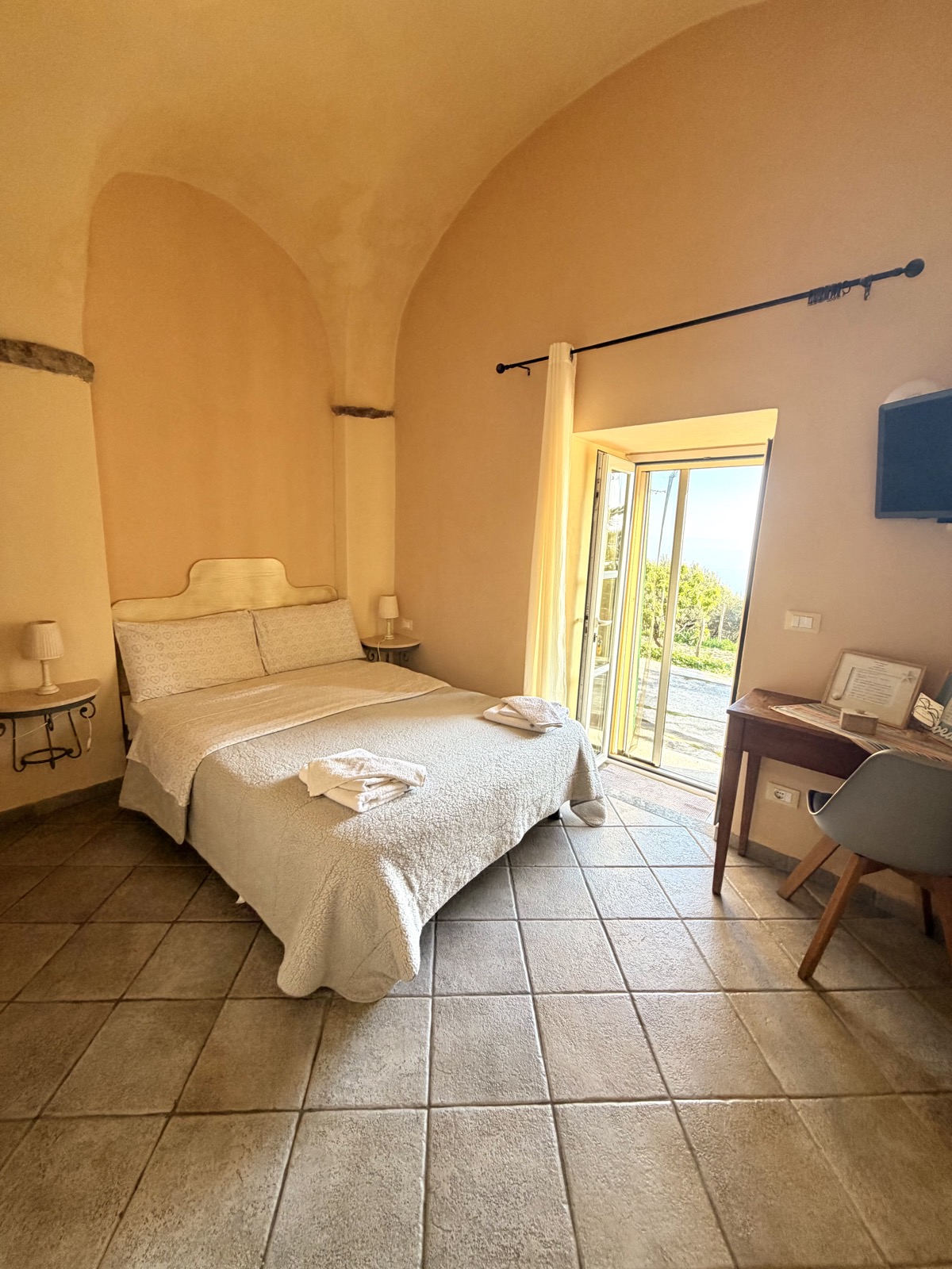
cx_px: 476
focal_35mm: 14
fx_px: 513
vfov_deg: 102.1
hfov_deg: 85.7
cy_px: 634
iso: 125
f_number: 2.2
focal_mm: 2.22
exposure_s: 1/121
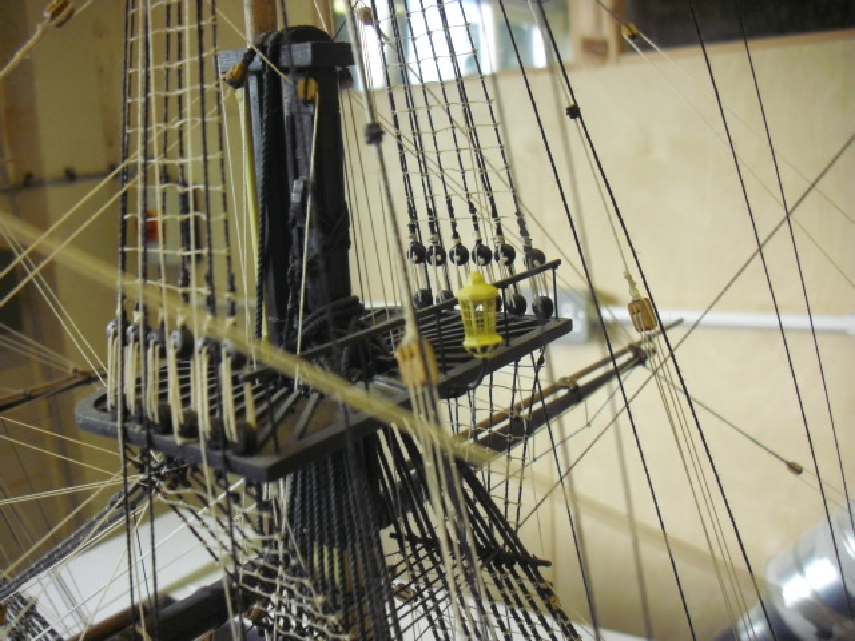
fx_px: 939
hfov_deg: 49.0
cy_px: 320
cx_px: 428
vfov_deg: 37.7
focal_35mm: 38
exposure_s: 1/100
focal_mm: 6.2
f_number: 2.8
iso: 200
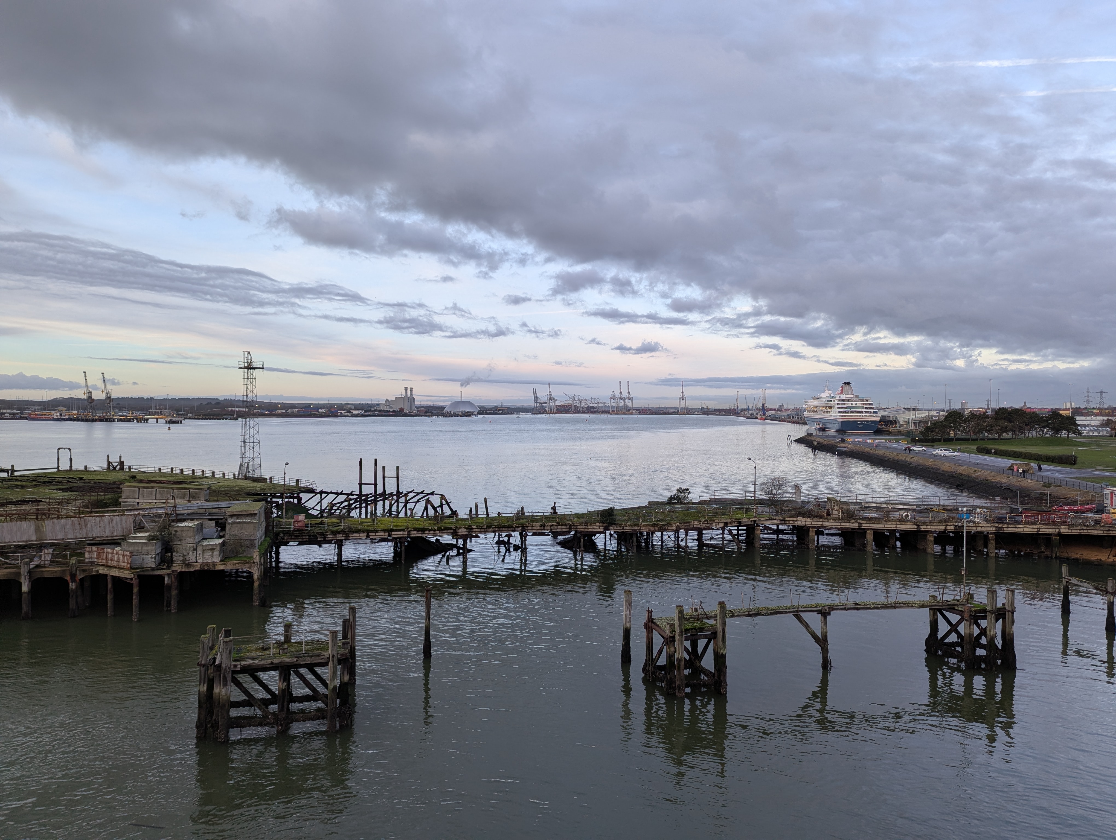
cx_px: 558
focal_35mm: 24
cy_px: 420
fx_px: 775
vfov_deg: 56.9
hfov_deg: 71.5
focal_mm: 6.81
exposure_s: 1/231
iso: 45
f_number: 1.85
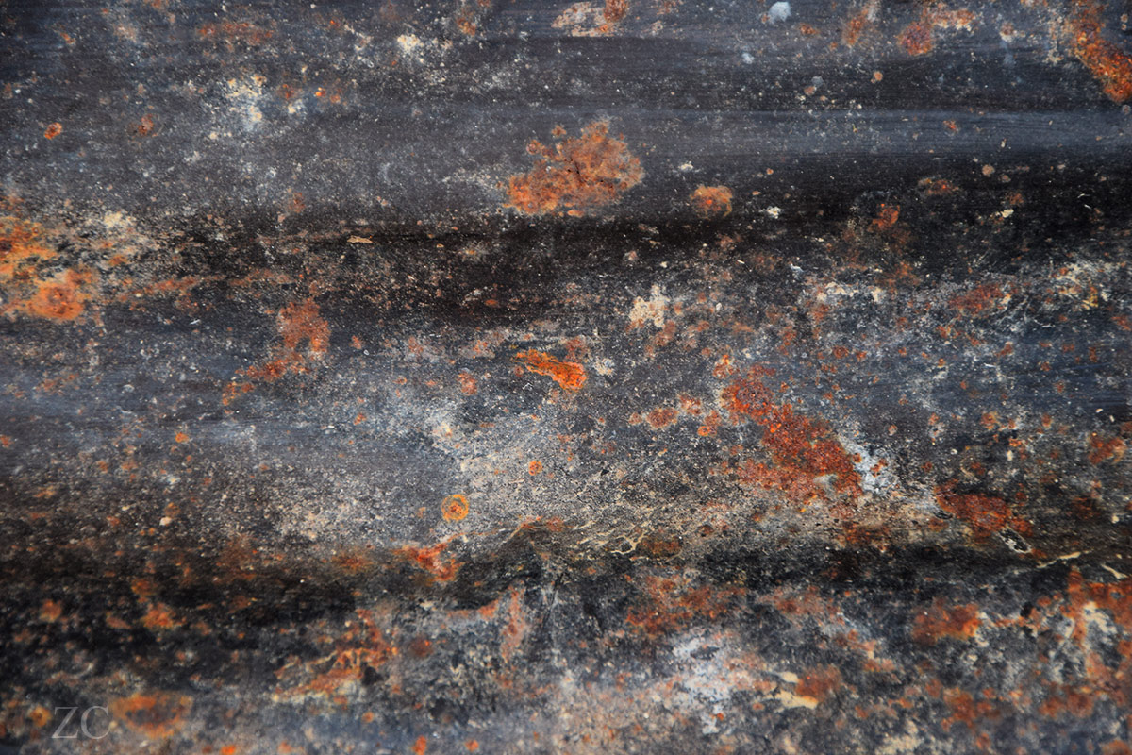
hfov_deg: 15.2
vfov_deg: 10.2
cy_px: 378
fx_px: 4245
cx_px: 566
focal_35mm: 135
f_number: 6.3
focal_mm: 90
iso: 400
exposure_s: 1/160
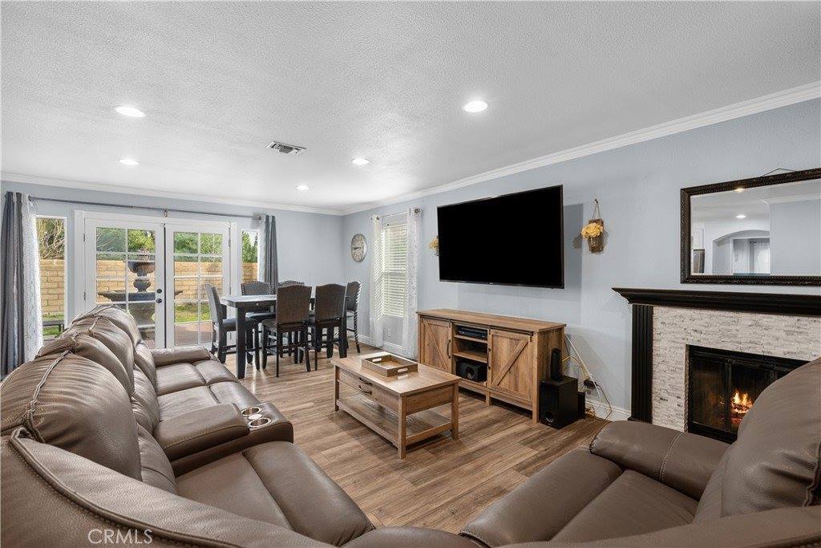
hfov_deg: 100.4
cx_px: 410
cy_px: 274
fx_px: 342
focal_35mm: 15
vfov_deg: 77.3
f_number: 9
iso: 200
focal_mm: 15
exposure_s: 1
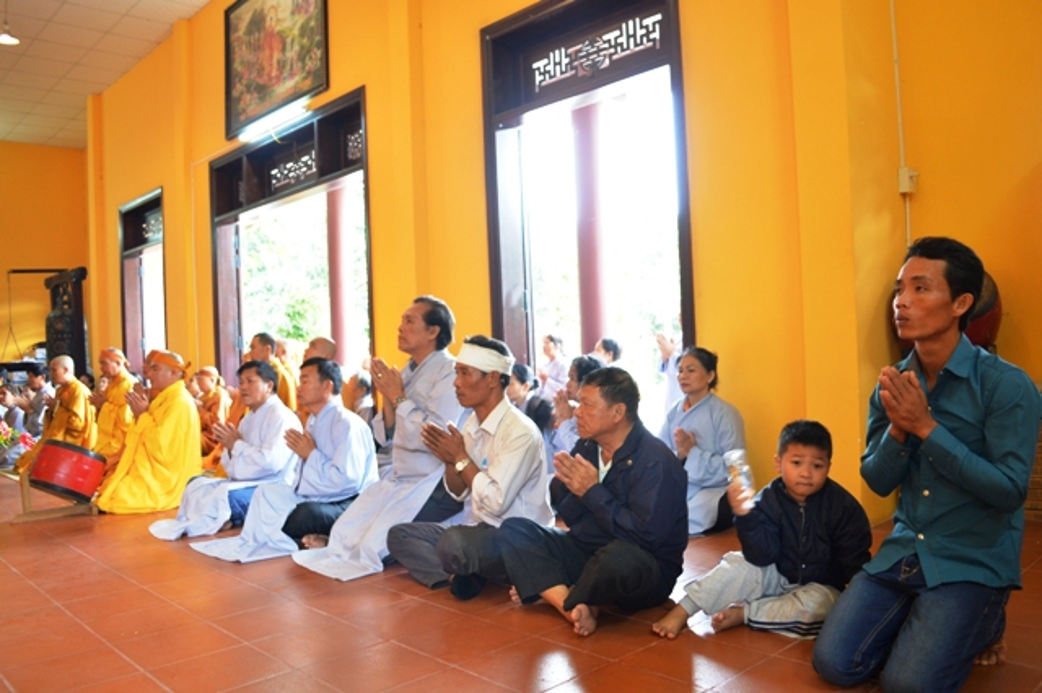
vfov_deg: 47.9
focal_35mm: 27
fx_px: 781
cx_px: 521
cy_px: 346
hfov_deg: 67.4
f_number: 4
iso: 640
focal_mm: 18
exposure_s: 1/15
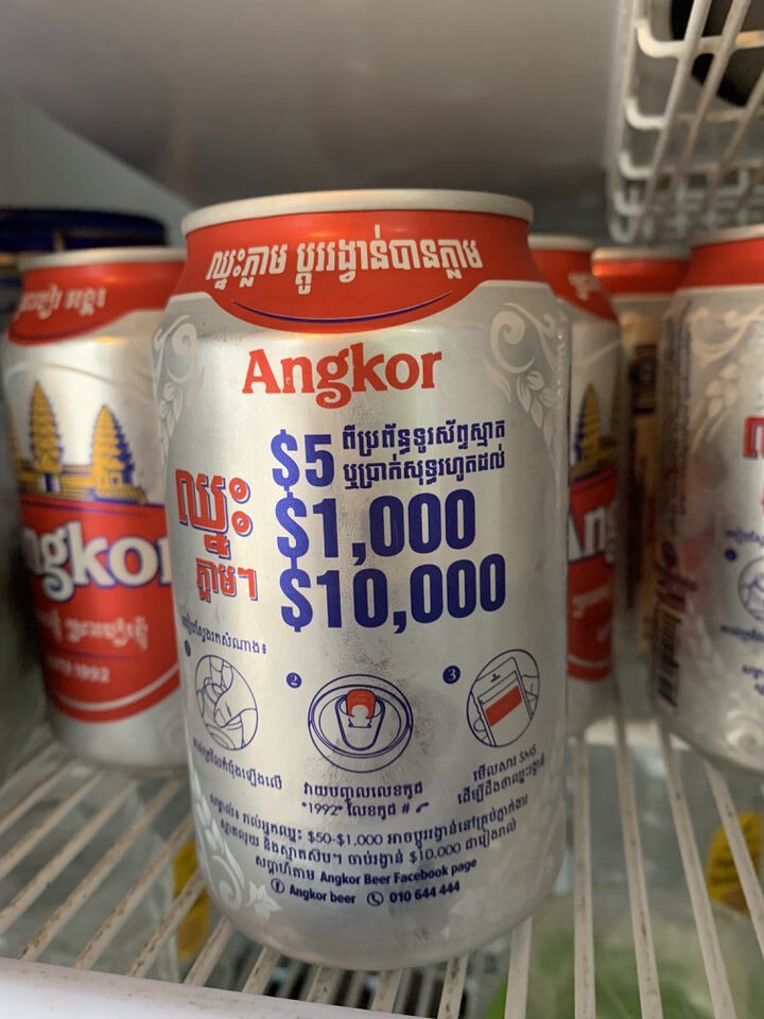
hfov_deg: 53.1
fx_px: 765
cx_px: 382
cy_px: 510
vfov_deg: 67.3
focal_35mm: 26
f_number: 1.8
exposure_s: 1/33
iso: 320
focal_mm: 4.25
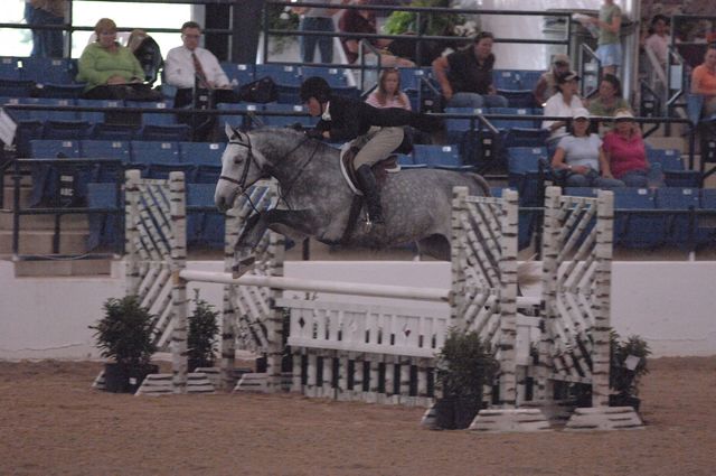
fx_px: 5959
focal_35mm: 300
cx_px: 358
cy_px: 238
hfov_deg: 6.9
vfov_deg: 4.6
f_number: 2.8
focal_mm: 200
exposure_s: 1/320
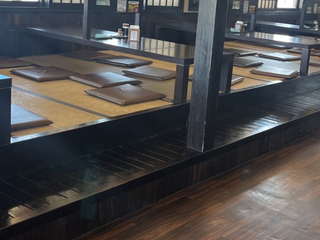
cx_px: 186
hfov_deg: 35.5
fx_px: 499
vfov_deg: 26.9
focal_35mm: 54
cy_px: 81
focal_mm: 5.1
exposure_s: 1/120
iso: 100
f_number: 1.6
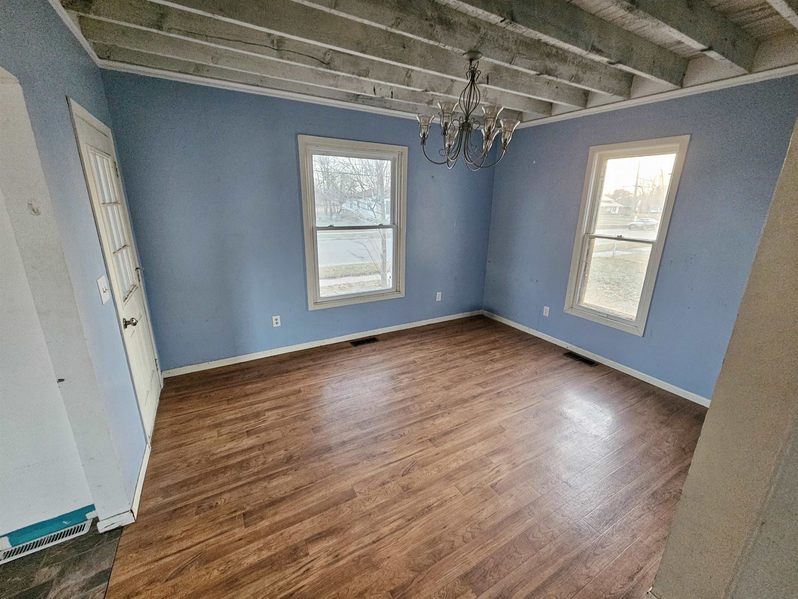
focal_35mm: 13
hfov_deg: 106.2
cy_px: 300
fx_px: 300
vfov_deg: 89.9
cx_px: 399
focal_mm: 2.2
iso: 640
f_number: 2.2
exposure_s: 1/30
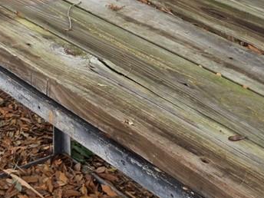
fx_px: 816
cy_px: -216
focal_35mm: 107
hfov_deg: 16.2
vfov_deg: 12.1
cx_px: -172
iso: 25
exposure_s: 1/183
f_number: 1.8
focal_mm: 5.4
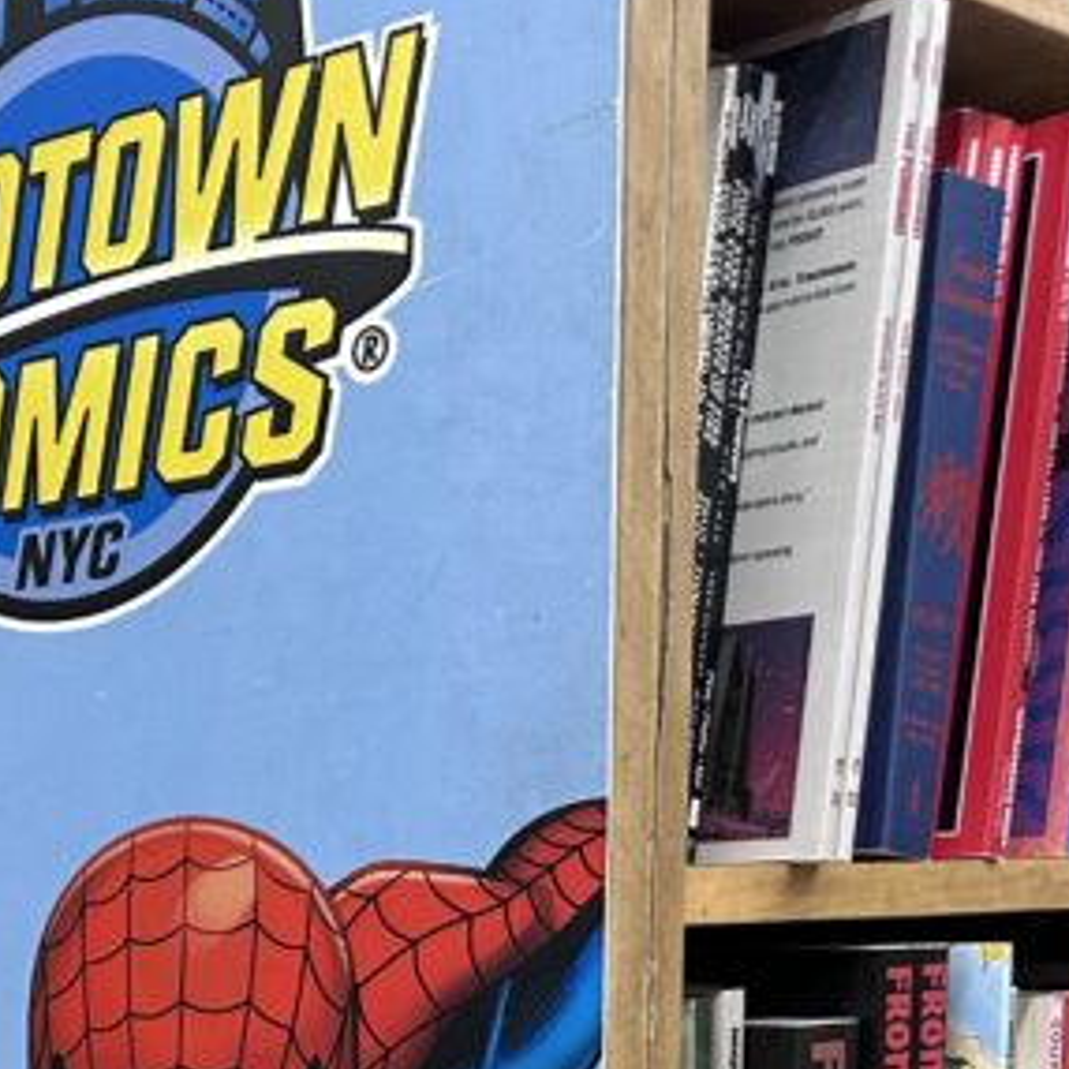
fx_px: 2655
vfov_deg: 21.2
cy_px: 1290
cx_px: -426
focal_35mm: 76
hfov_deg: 20.3
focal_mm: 6.86
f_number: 1.78
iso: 160
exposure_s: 1/60
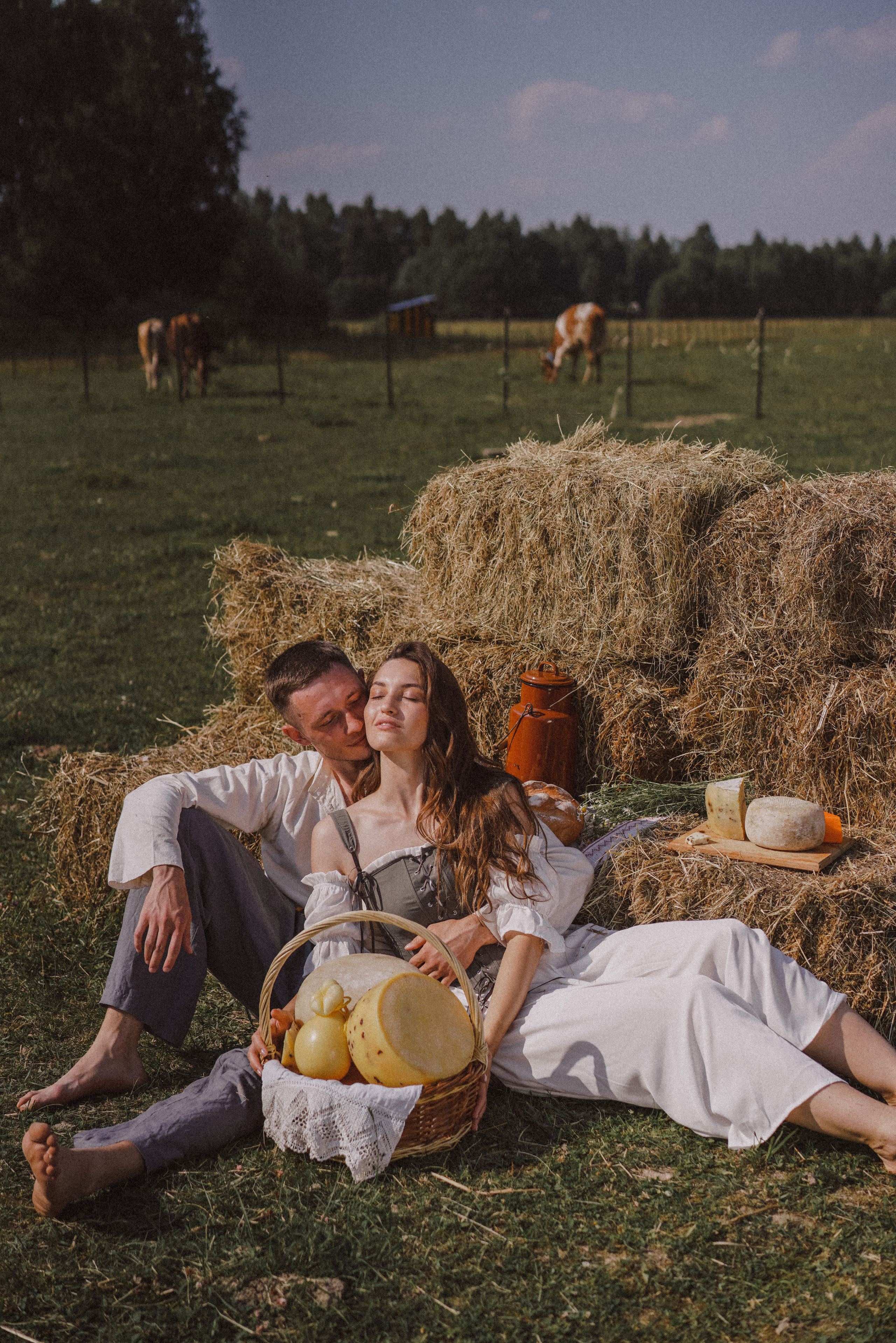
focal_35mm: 55
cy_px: 672
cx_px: 448
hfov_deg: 24.6
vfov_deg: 36.2
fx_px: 2052
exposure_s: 1/6400
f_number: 3.2
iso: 200
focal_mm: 55
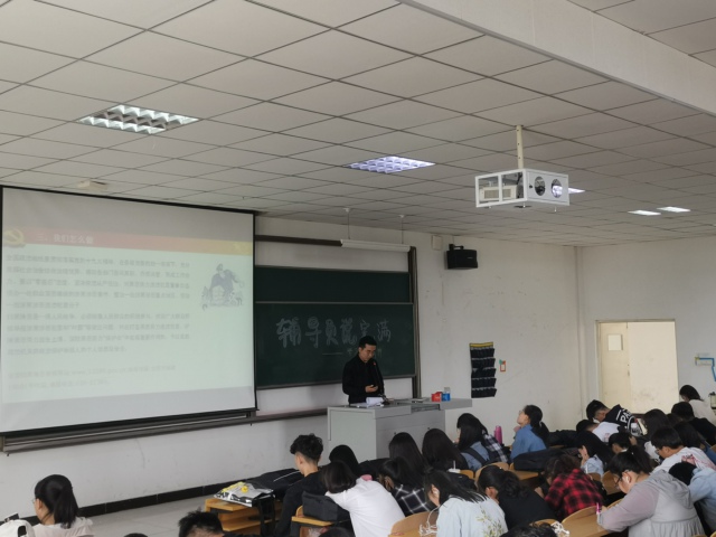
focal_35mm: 43
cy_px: 268
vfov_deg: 33.6
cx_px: 358
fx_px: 889
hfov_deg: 43.9
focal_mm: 4.75
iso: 125
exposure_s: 1/100
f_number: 1.8
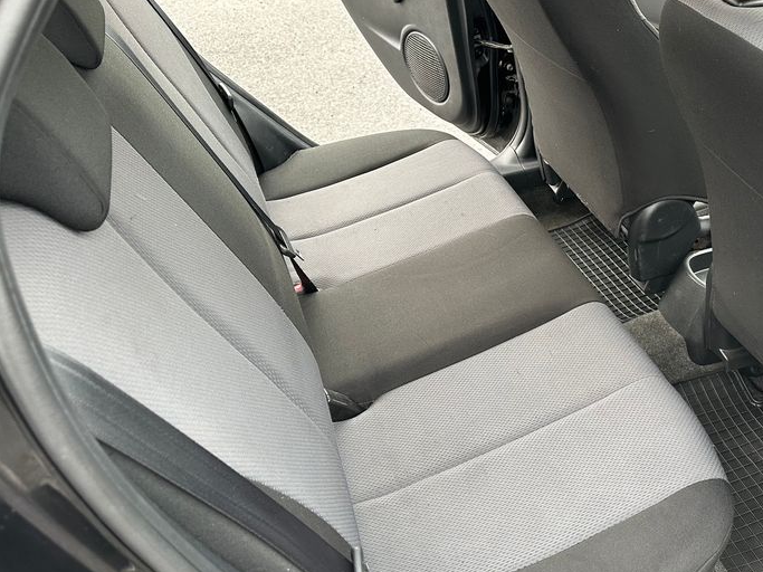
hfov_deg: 50.6
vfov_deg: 39.6
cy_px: 283
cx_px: 498
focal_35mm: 36
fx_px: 793
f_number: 1.78
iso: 250
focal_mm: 6.86
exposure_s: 1/78
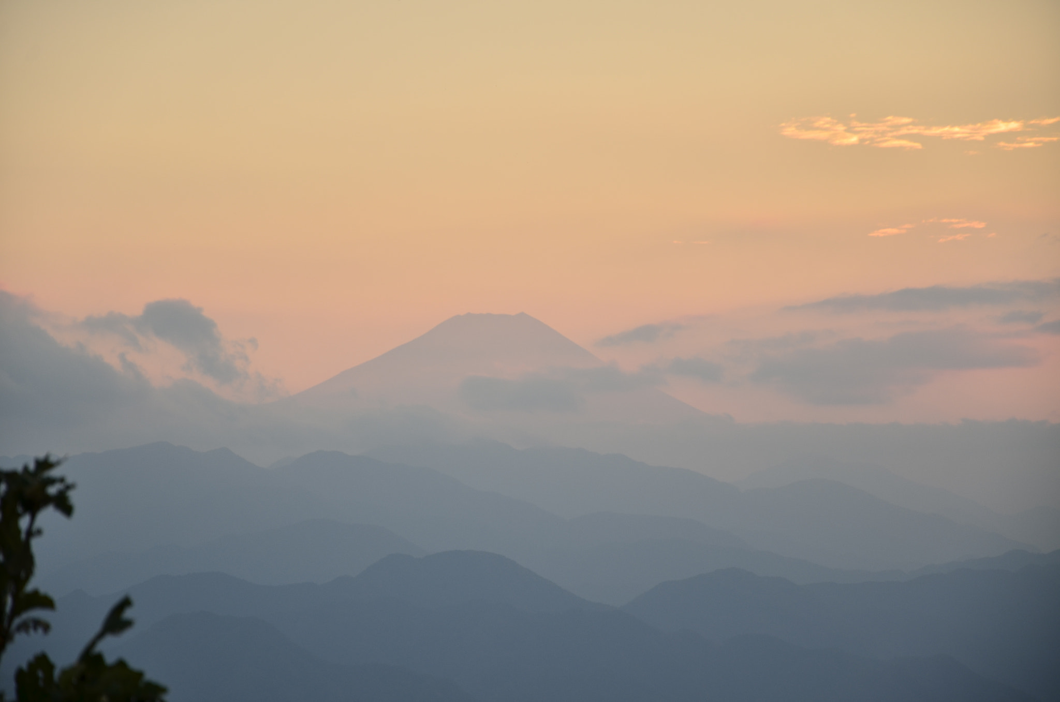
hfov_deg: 13.1
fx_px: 4627
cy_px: 351
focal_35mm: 158
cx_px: 530
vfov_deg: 8.7
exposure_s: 1/100
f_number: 5.6
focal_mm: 105
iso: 100
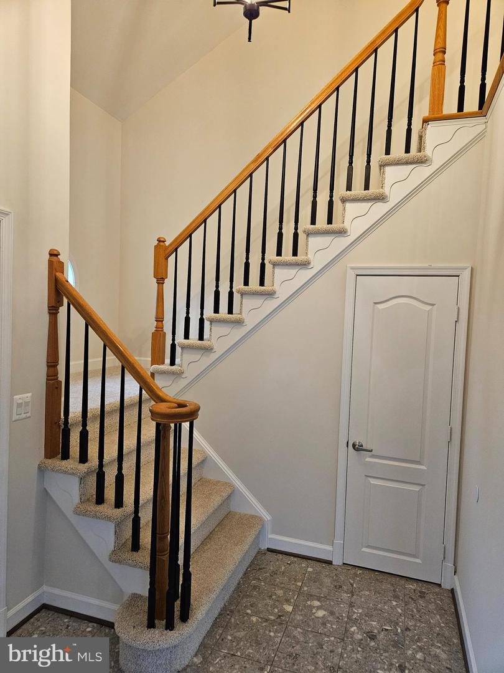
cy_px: 336
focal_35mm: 23
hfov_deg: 58.9
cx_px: 252
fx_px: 446
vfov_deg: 73.9
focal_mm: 5.4
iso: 500
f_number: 1.8
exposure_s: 1/120
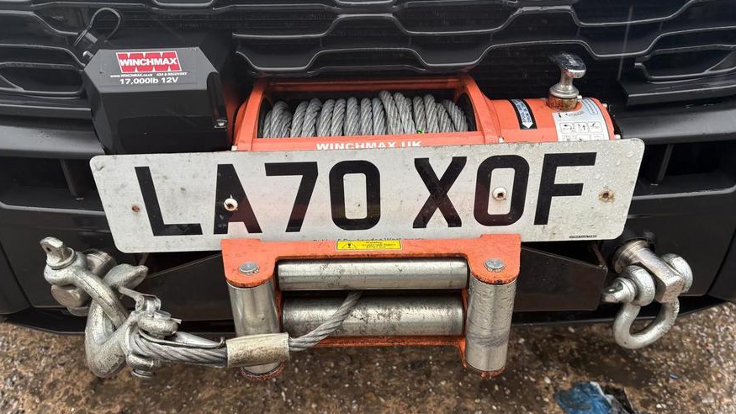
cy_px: 232
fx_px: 566
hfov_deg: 66.1
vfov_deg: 40.1
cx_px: 360
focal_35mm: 29
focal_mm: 5.96
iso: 125
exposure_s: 1/121
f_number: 1.6
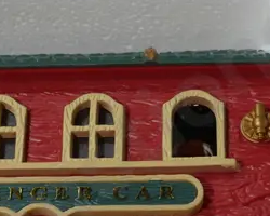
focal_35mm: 168
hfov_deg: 11.5
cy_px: 196
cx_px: 70
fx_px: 1342
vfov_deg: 9.2
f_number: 4.6
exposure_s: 1/60
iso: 250
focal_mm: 21
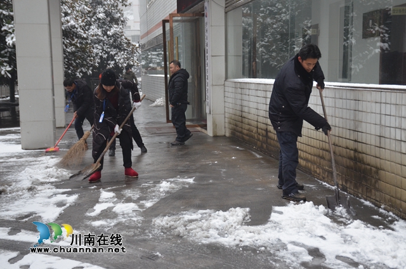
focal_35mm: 60
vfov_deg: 22.5
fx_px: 675
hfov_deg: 33.5
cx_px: 203
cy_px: 134
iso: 800
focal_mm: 40
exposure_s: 1/180
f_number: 6.7
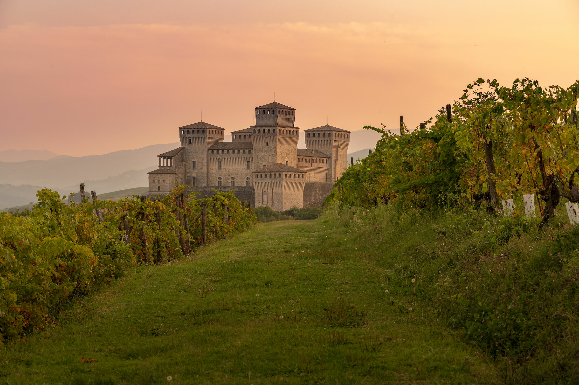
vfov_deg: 11.4
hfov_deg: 17.1
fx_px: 1928
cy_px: 192
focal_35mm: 120
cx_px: 290
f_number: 11
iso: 100
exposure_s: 1/13
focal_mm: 120
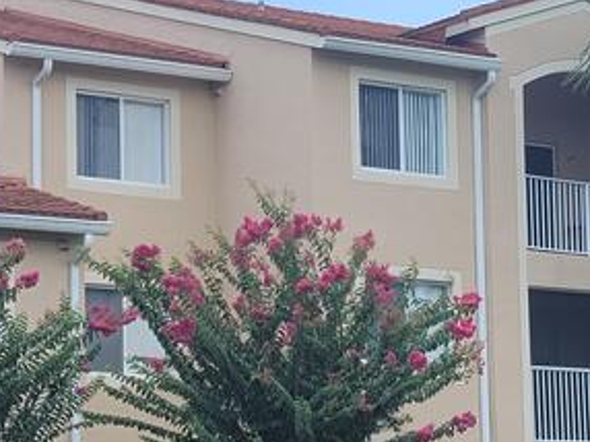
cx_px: 188
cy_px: 275
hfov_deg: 51.5
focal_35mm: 35
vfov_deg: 40.4
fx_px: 596
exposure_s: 1/489
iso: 20
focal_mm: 7
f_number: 1.8
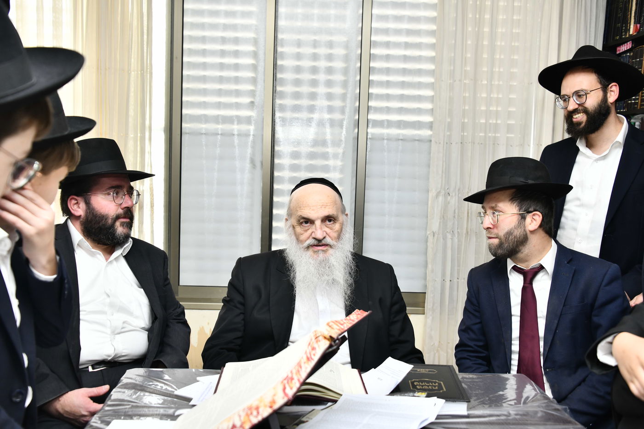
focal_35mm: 36
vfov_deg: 36.9
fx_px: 644
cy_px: 214
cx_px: 322
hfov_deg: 53.1
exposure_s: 1/200
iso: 640
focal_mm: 36
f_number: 5.6
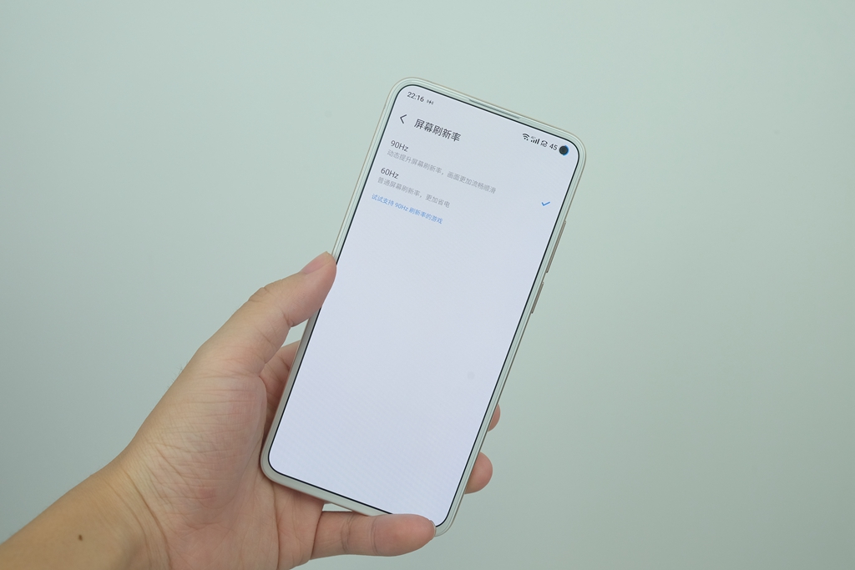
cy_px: 285
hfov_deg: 48.5
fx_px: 950
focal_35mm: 40
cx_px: 428
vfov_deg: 33.4
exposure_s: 1/85
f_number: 5.6
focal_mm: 26.5
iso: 400
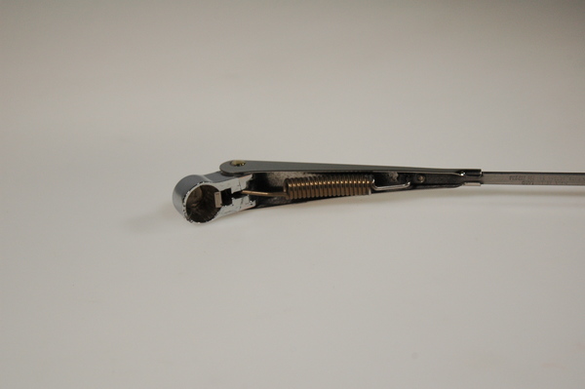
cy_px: 194
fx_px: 852
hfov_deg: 37.9
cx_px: 292
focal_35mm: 52
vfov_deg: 25.7
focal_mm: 35
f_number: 9
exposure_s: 1/250
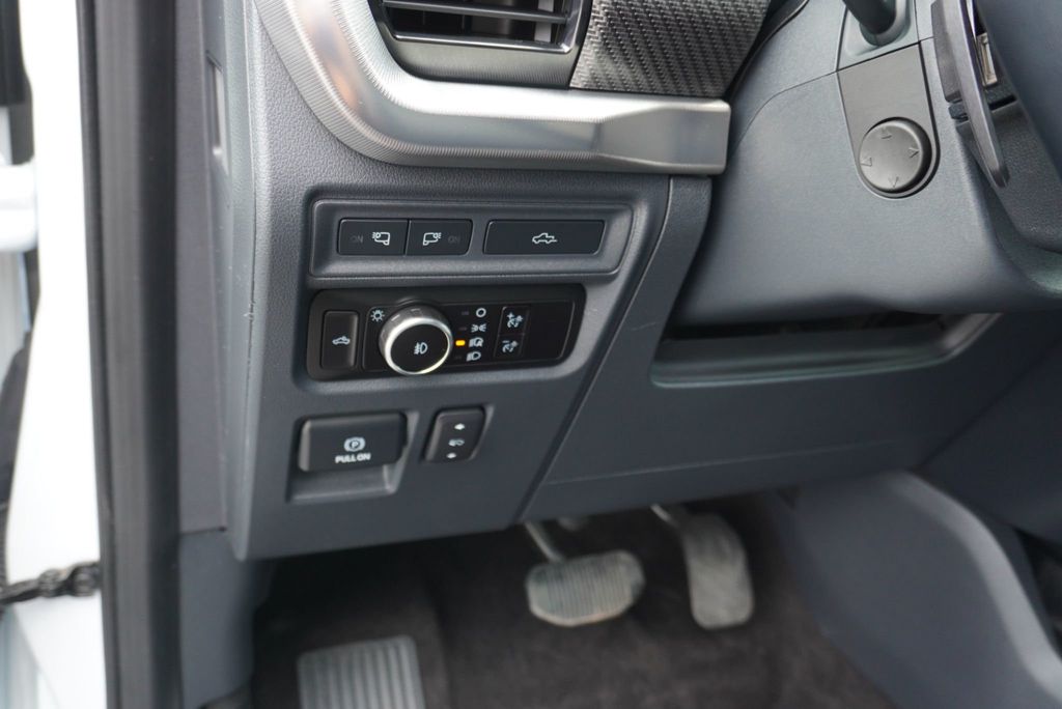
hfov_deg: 61.9
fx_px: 885
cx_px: 531
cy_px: 354
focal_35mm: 30
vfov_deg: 43.7
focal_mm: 20
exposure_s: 1/60
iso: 640
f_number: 4
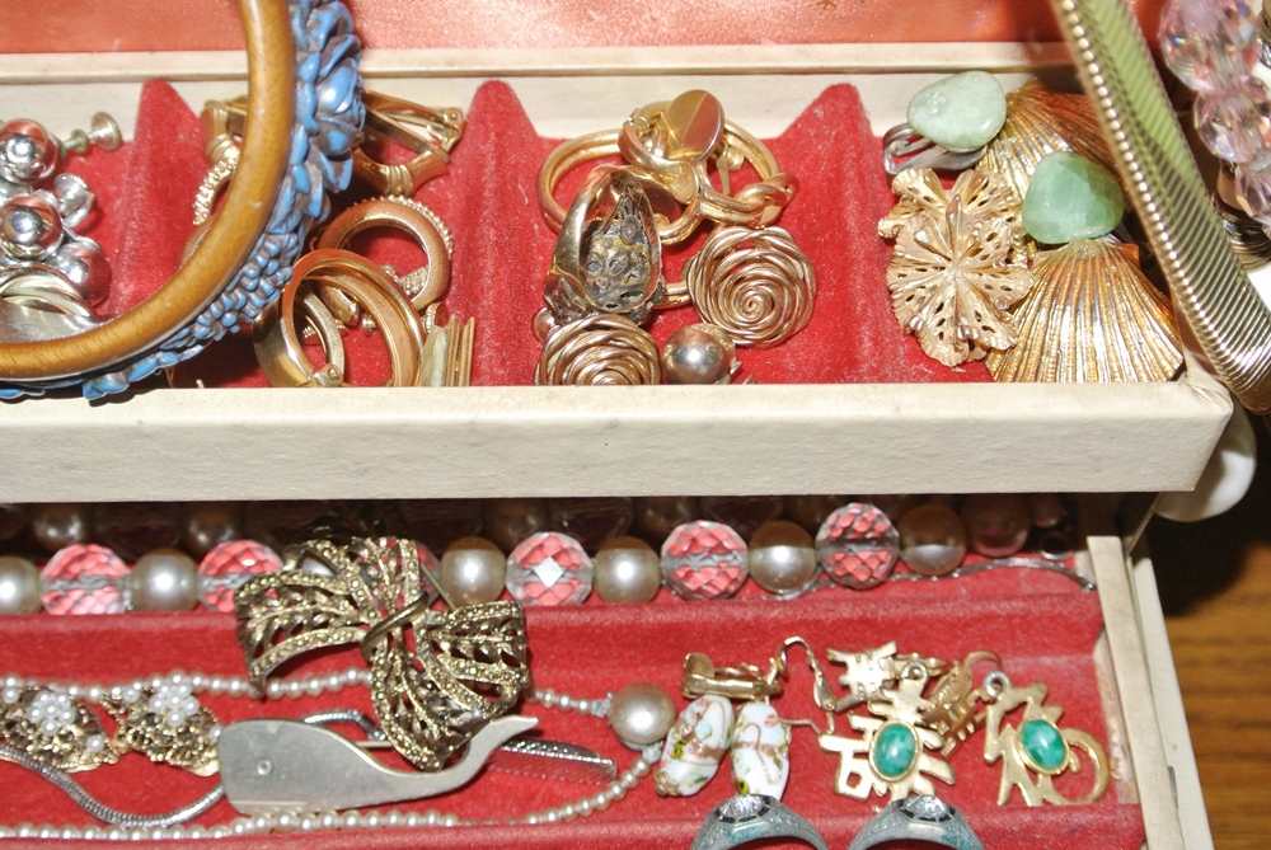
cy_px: 425
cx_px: 636
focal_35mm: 54
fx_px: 1908
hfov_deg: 36.8
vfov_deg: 25.1
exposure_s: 1/60
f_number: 5
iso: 560
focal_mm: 20.3
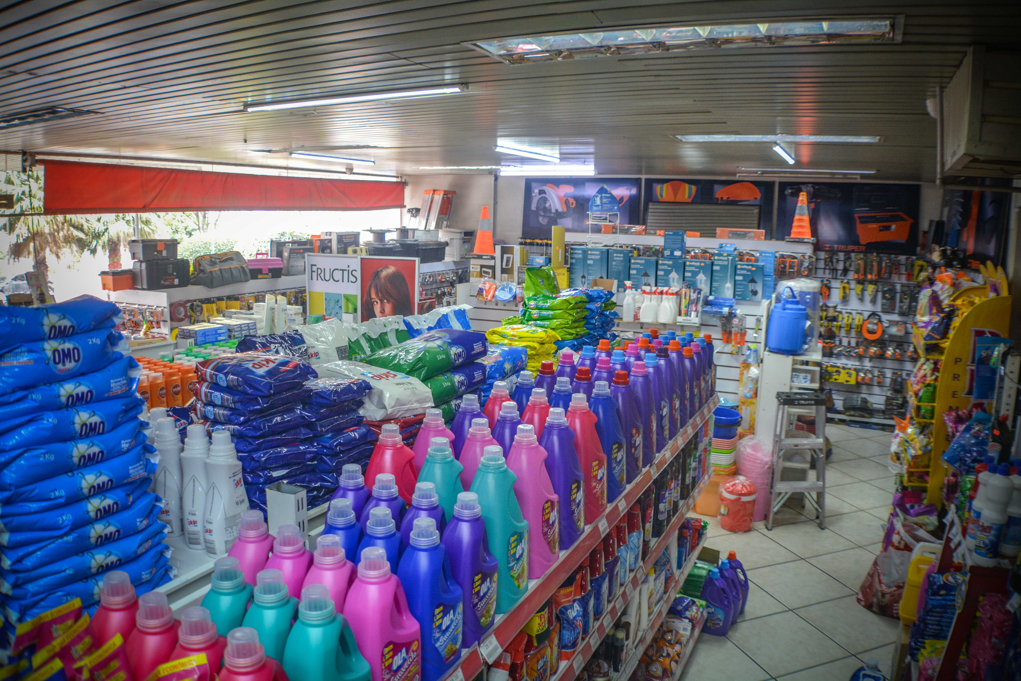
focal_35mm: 34
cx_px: 510
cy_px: 340
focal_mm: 23
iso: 800
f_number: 4
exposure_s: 1/60
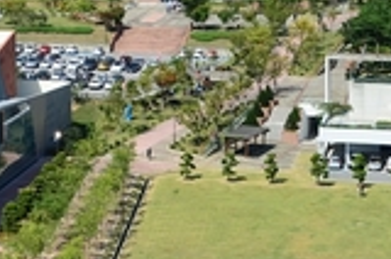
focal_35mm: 132
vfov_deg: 10.2
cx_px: -29
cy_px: -51
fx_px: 1431
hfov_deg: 15.2
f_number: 9
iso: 200
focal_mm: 22
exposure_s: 1/500
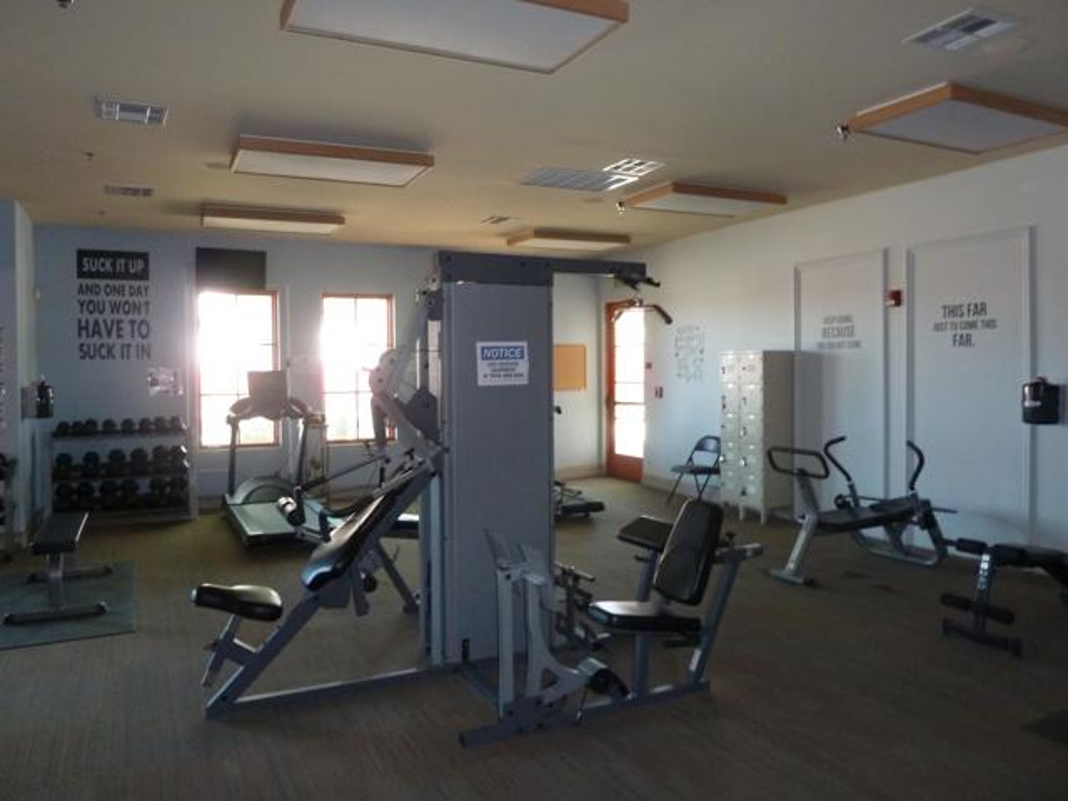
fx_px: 771
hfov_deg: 69.4
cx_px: 534
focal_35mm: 25
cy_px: 400
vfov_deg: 54.9
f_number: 3.3
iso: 320
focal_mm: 4.1
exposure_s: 1/30
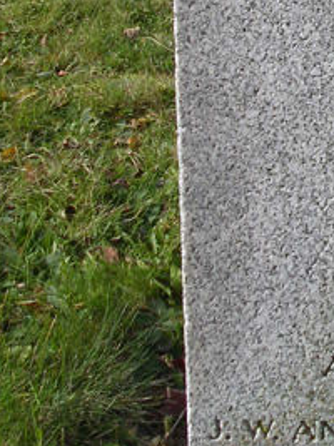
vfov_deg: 16.8
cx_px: 469
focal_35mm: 114
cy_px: -15
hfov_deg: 12.5
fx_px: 1468
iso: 100
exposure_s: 1/211
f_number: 5.6
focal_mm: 5.8
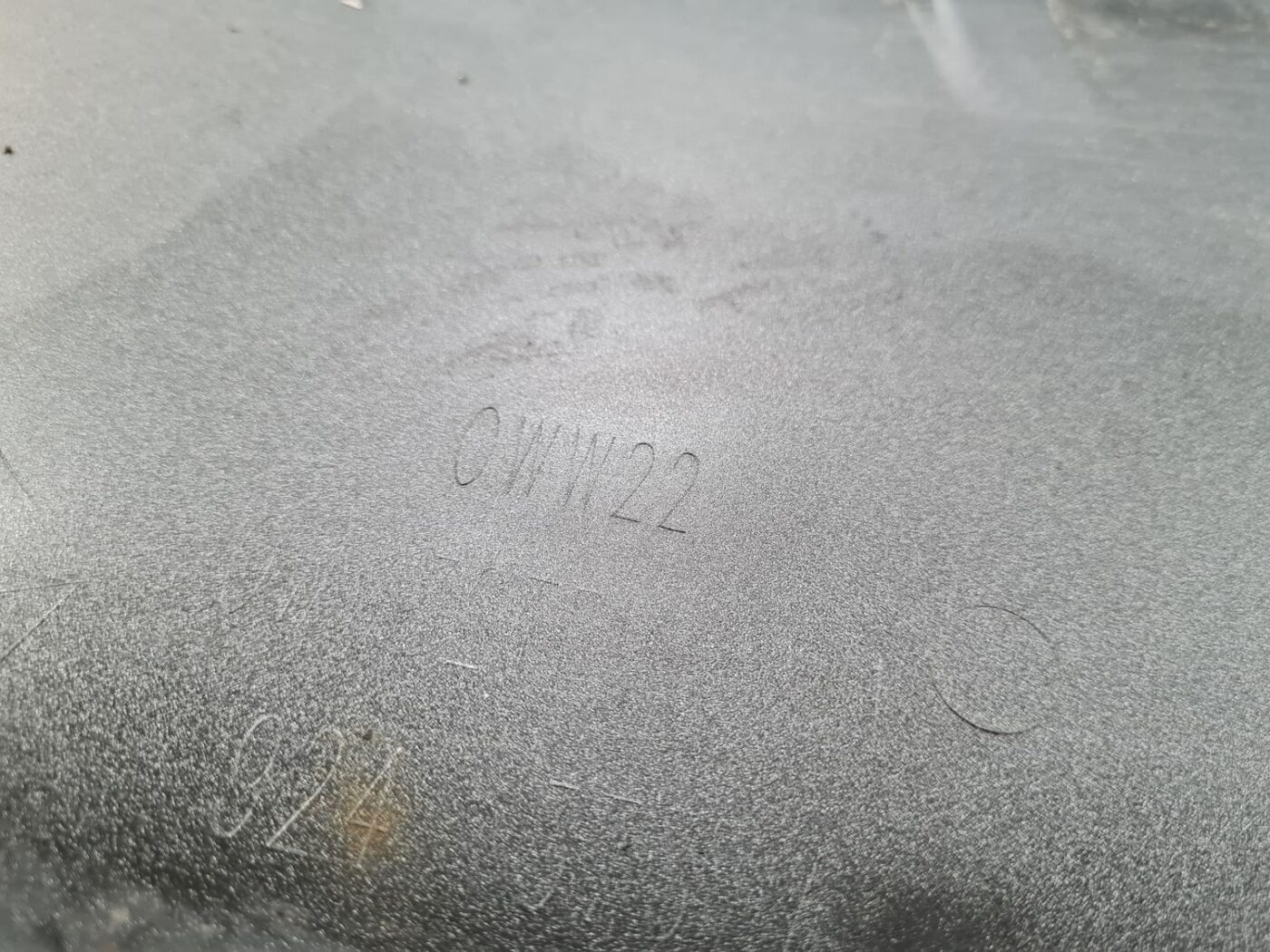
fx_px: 954
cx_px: 635
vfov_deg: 53.1
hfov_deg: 67.3
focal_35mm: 26
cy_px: 476
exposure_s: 1/50
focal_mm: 5.4
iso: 320
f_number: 1.8
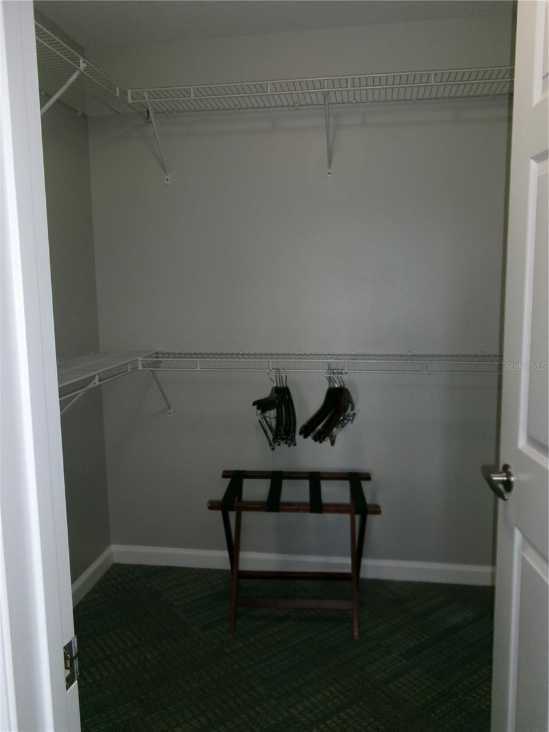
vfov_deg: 63.4
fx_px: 592
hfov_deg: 49.7
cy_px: 366
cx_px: 274
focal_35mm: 28
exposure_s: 1/34
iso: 200
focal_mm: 5.1
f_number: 3.9
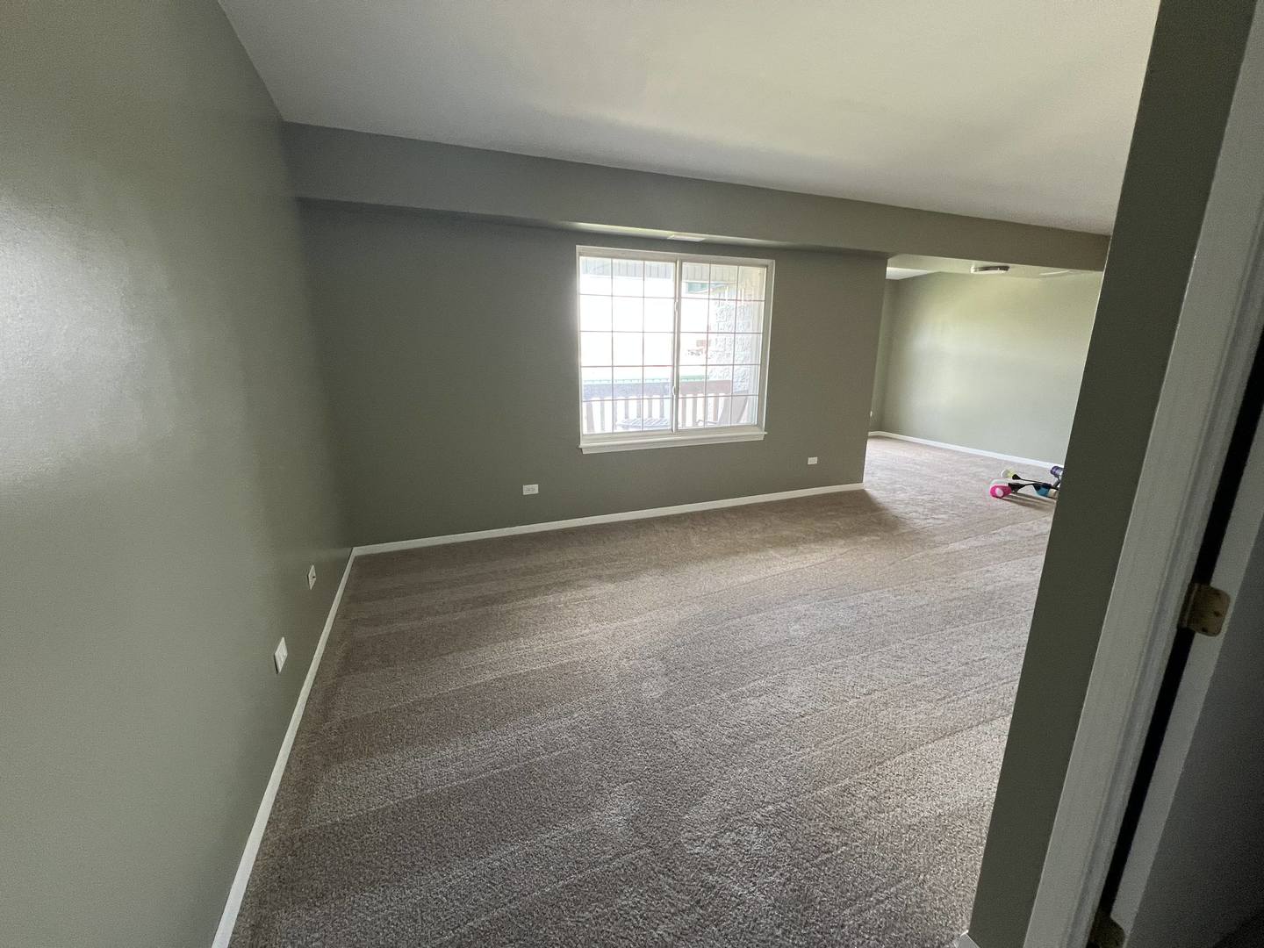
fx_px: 475
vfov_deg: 89.9
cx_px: 632
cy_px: 474
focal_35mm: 13
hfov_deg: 106.2
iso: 160
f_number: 1.8
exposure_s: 1/99
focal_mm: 1.57
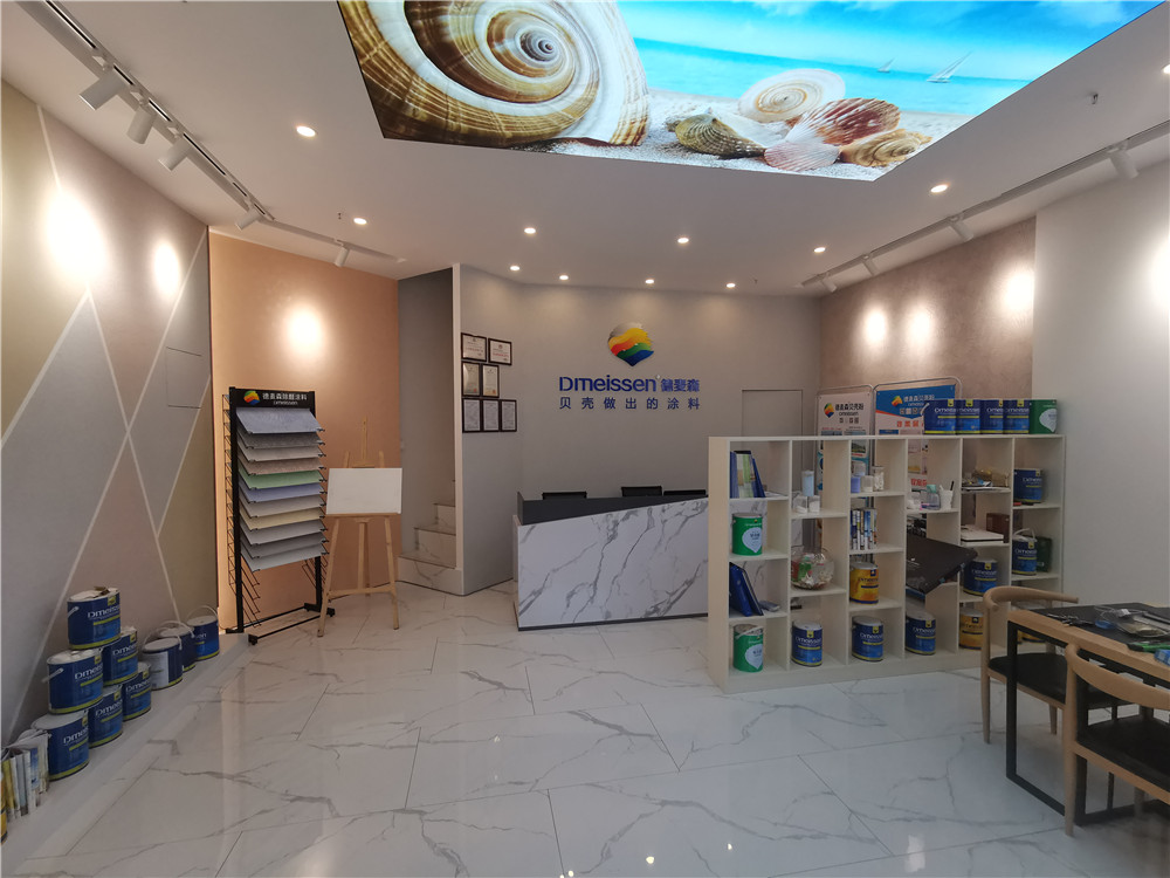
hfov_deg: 94.5
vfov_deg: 78.1
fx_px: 541
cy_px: 439
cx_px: 585
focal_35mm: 16
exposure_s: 1/100
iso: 100
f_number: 2.2
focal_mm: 2.35
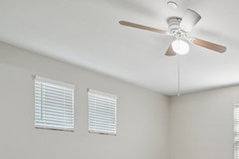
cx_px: 272
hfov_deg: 44.4
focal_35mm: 30
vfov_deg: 38.5
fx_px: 199
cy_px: 161
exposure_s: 1/30
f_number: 8
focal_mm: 13
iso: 400
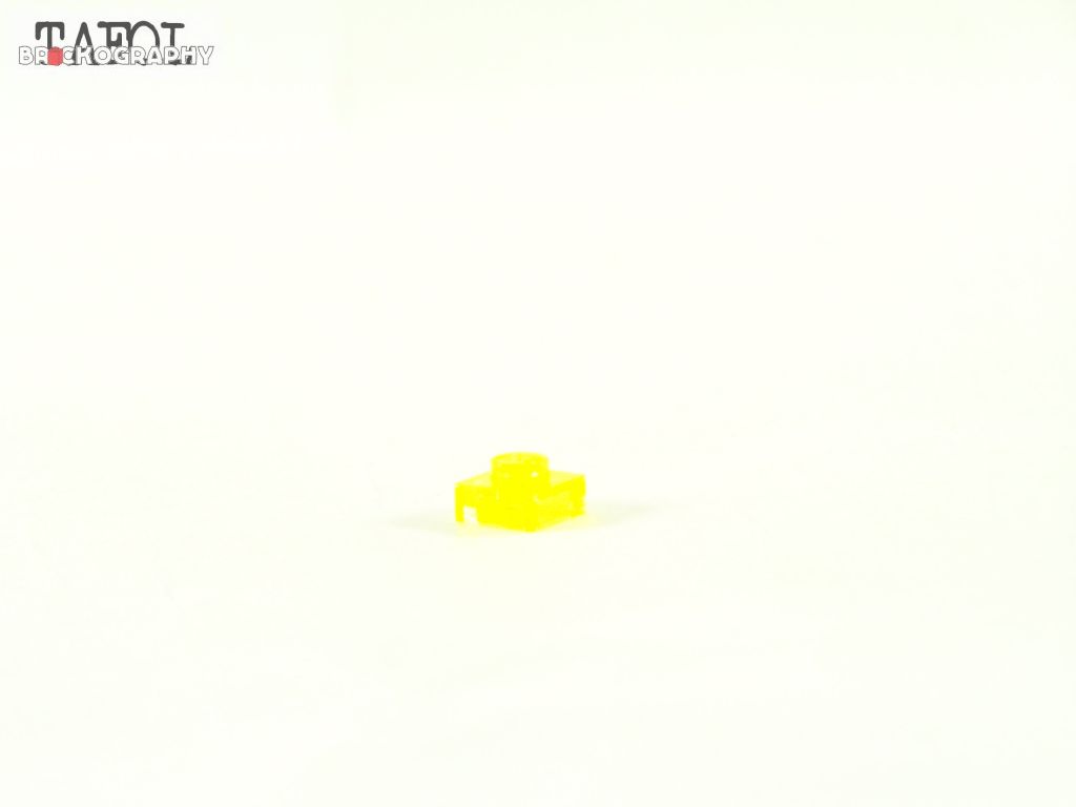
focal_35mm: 128
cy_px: 404
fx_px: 3979
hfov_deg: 15.4
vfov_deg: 11.6
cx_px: 538
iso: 400
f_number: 3.6
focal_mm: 21.2
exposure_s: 1/60
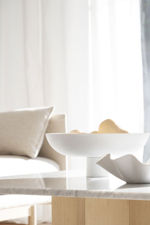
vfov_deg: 16.5
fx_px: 768
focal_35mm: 123
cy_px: 174
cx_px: 118
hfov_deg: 11.1
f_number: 4
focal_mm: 70
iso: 125
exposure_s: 1/125
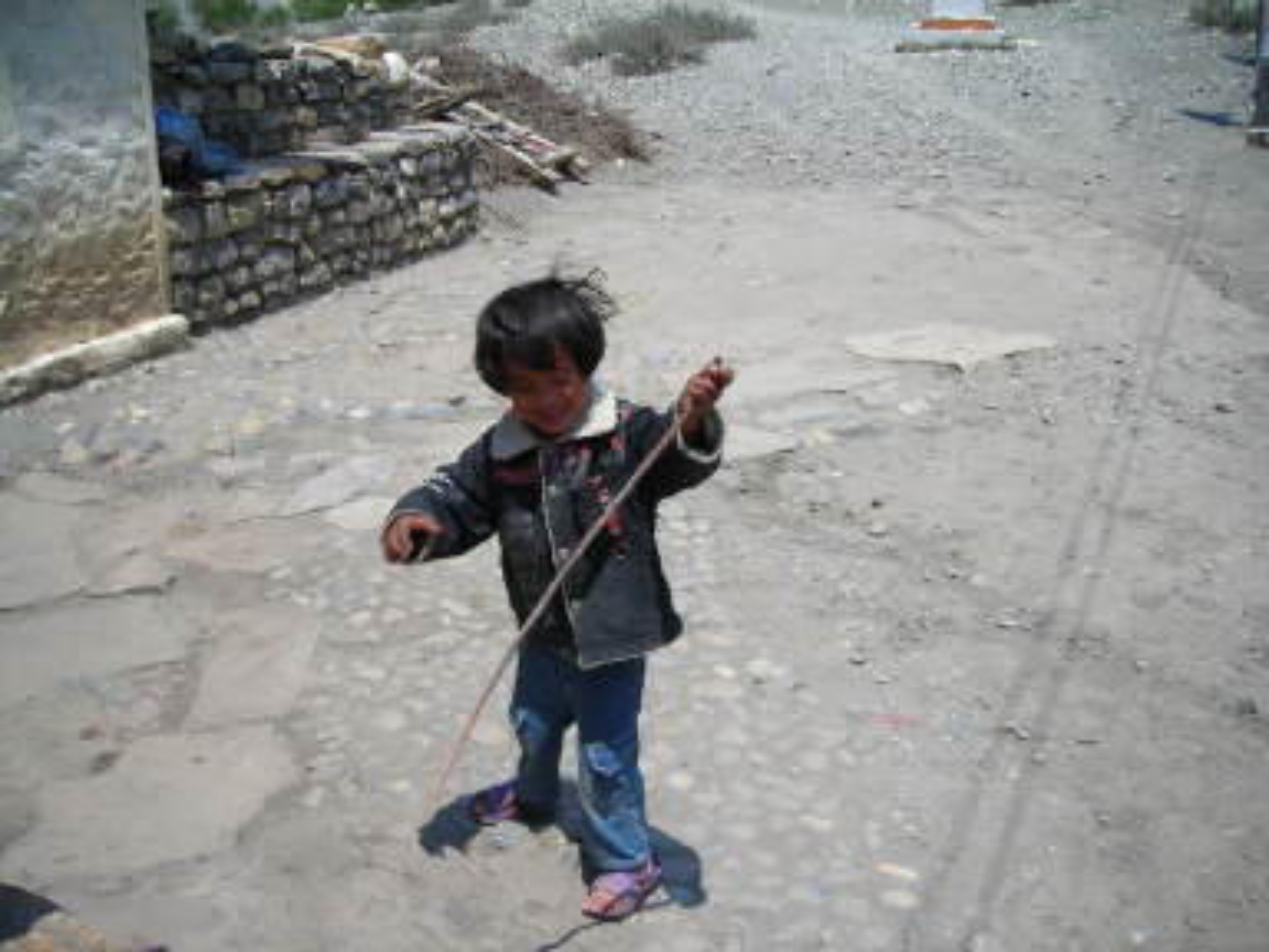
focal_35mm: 38
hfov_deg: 49.0
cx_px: 634
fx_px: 1393
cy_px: 476
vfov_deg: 37.7
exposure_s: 1/180
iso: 50
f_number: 6.4
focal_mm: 6.3
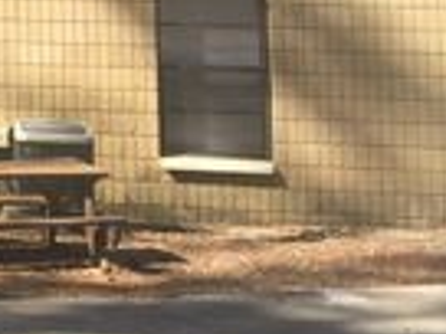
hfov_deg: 15.7
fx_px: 1379
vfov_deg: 13.3
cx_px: -357
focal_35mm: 107
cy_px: -106
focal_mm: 4.15
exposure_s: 1/775
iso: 32
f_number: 2.2
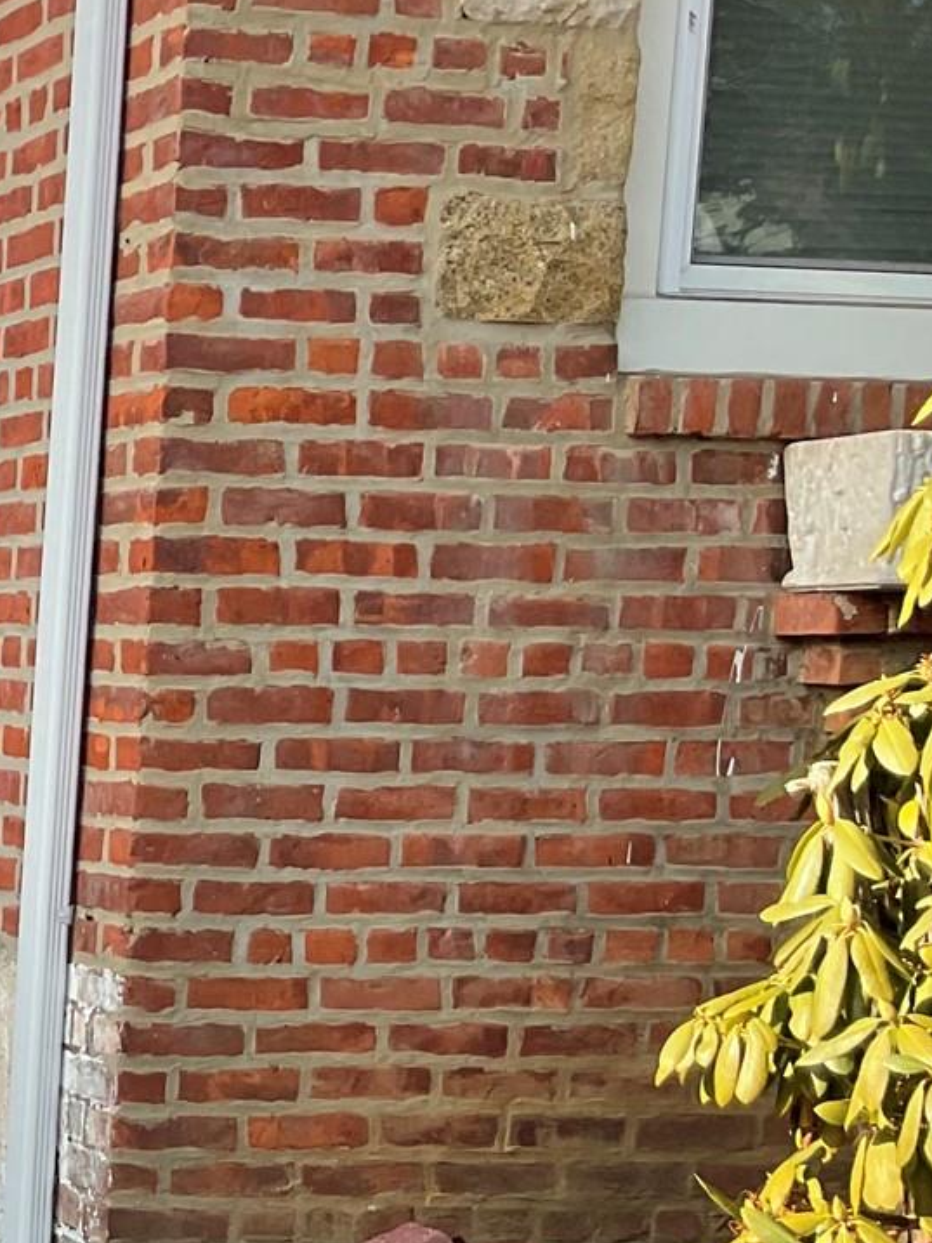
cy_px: 1035
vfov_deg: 23.1
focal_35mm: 83
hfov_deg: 15.0
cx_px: -826
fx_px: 2980
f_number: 1.8
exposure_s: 1/300
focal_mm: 3
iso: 16
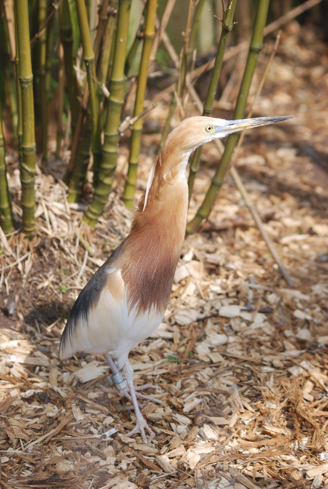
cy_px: 244
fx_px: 1758
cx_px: 164
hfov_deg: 10.7
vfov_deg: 15.9
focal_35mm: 129
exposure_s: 1/500
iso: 200
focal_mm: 86
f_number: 5.6
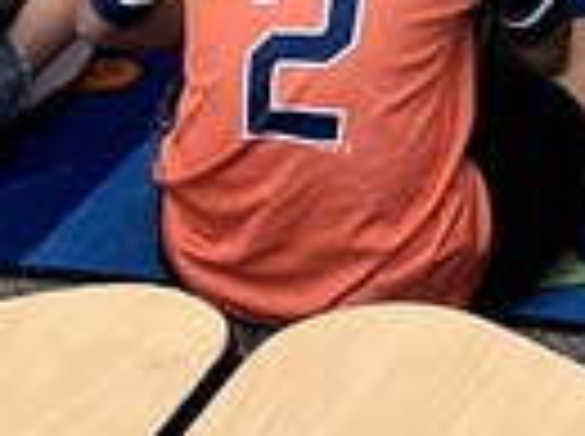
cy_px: -782
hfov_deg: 9.2
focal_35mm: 205
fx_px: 3458
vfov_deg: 6.7
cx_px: 1116
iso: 80
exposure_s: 1/90
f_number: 1.5
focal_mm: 5.7
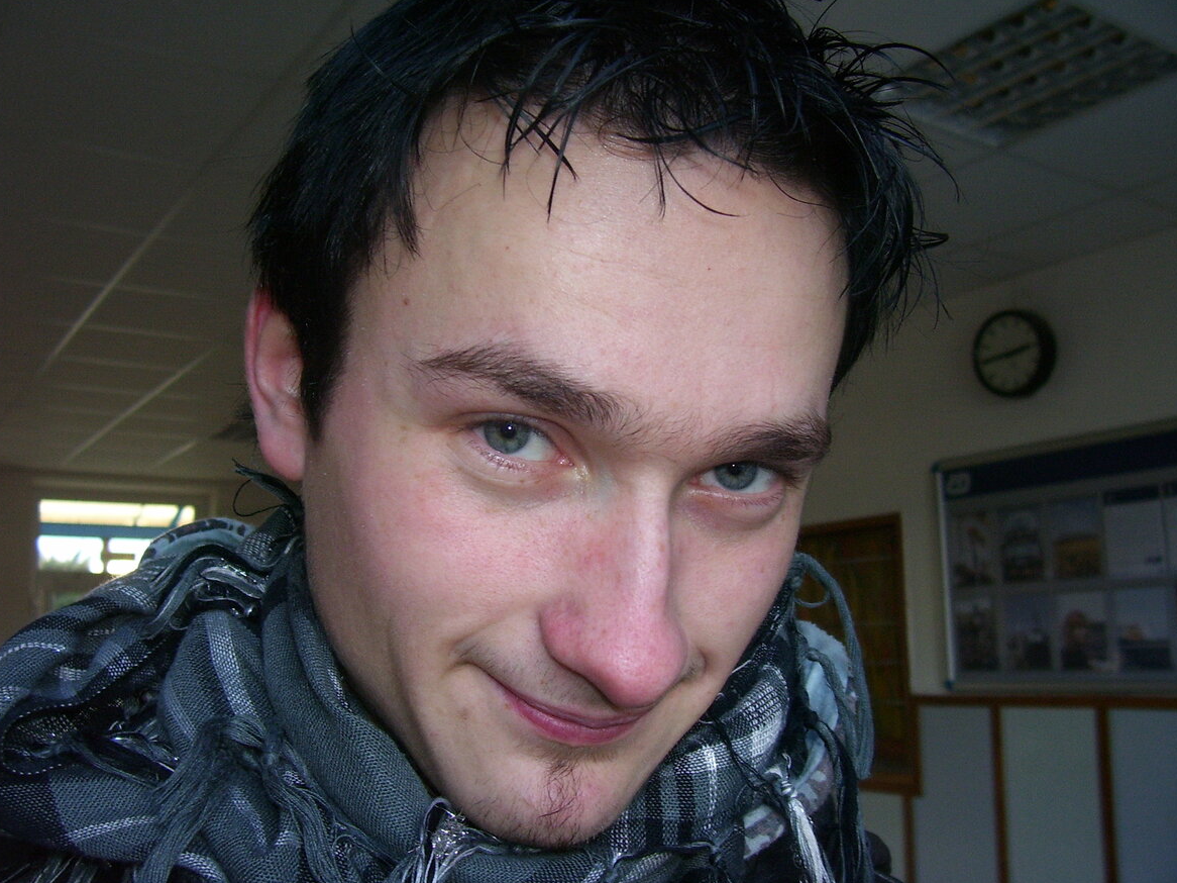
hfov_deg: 52.6
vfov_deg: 40.7
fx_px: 1190
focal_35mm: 35
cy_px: 434
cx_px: 593
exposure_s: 1/60
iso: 125
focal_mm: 5.6
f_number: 2.7
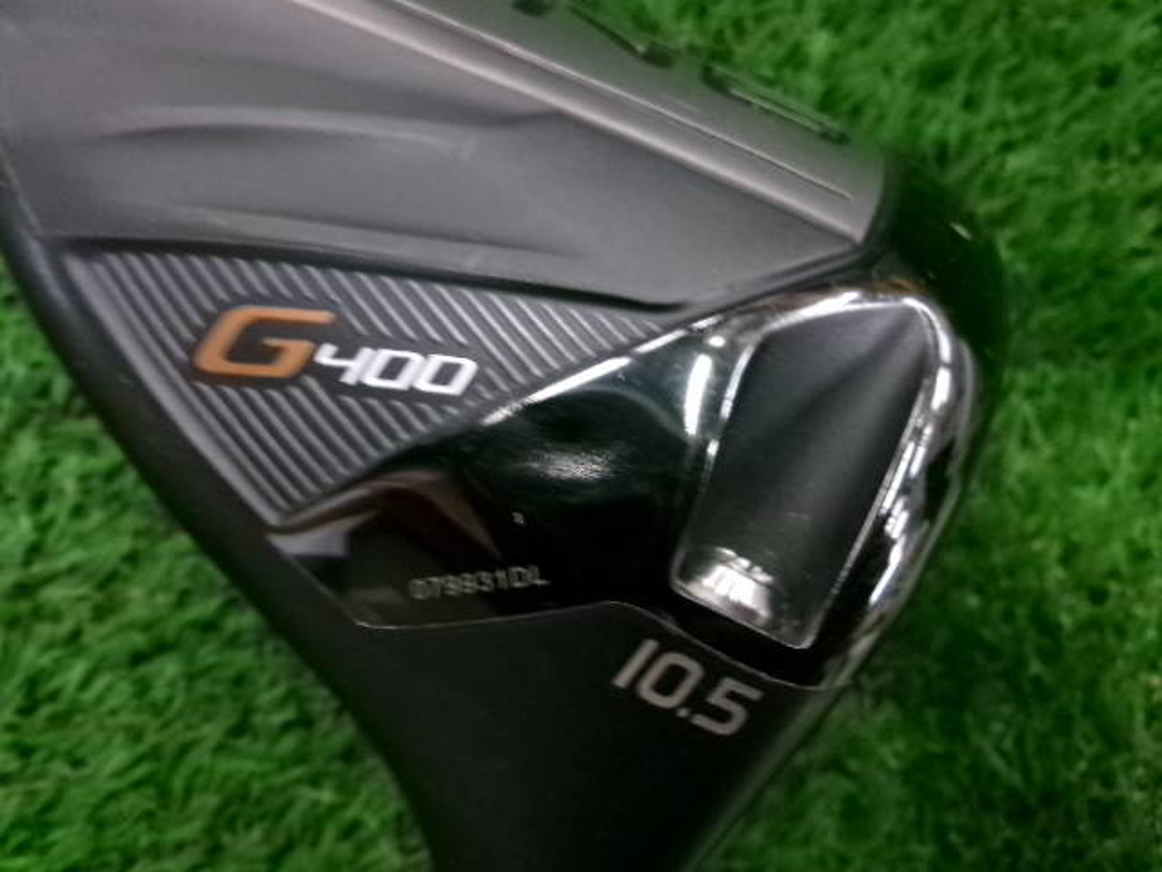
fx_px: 940
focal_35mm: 28
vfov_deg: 49.7
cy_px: 436
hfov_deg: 63.4
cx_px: 581
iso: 800
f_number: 3.9
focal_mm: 5.1
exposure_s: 1/34
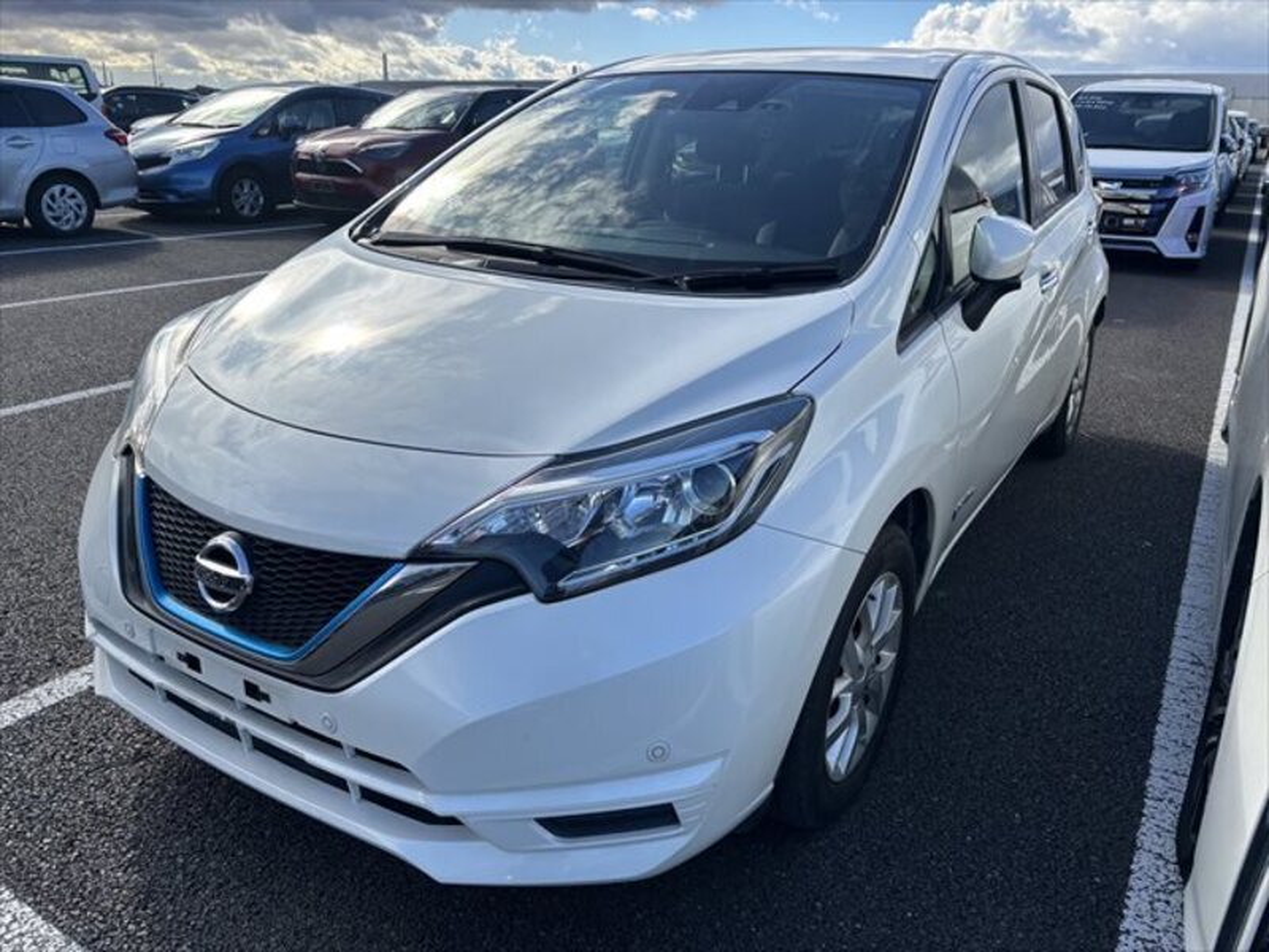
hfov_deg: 67.3
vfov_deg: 53.1
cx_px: 634
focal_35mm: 26
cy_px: 476
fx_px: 953
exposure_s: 1/2193
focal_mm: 5.96
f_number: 1.6
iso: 50
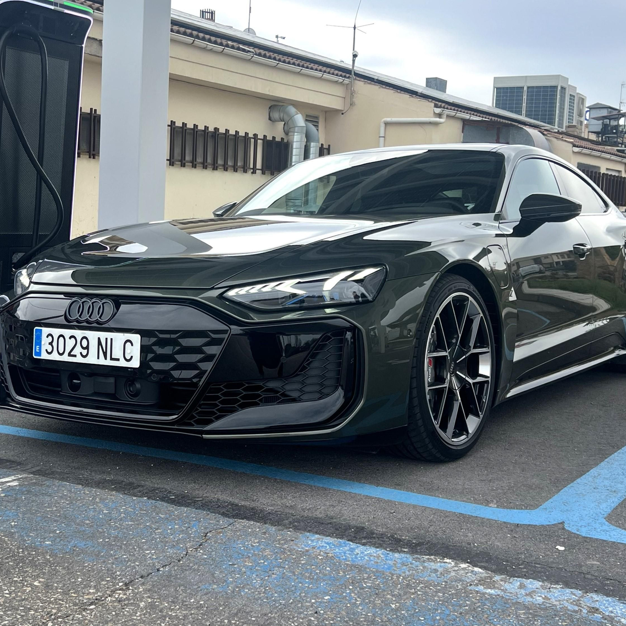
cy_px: 259
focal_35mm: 45
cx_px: 297
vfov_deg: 37.4
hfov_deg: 37.5
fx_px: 921
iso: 50
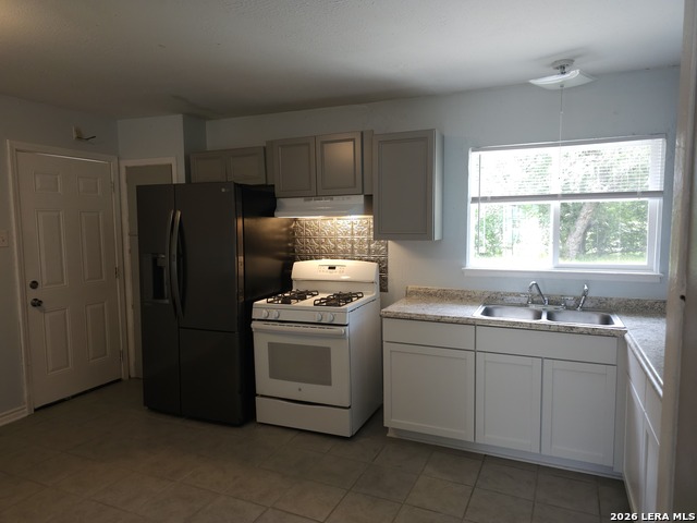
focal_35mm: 23
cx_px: 348
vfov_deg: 58.9
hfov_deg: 73.9
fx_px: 463
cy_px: 262
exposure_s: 1/122
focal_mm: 6.3
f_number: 1.7
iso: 250
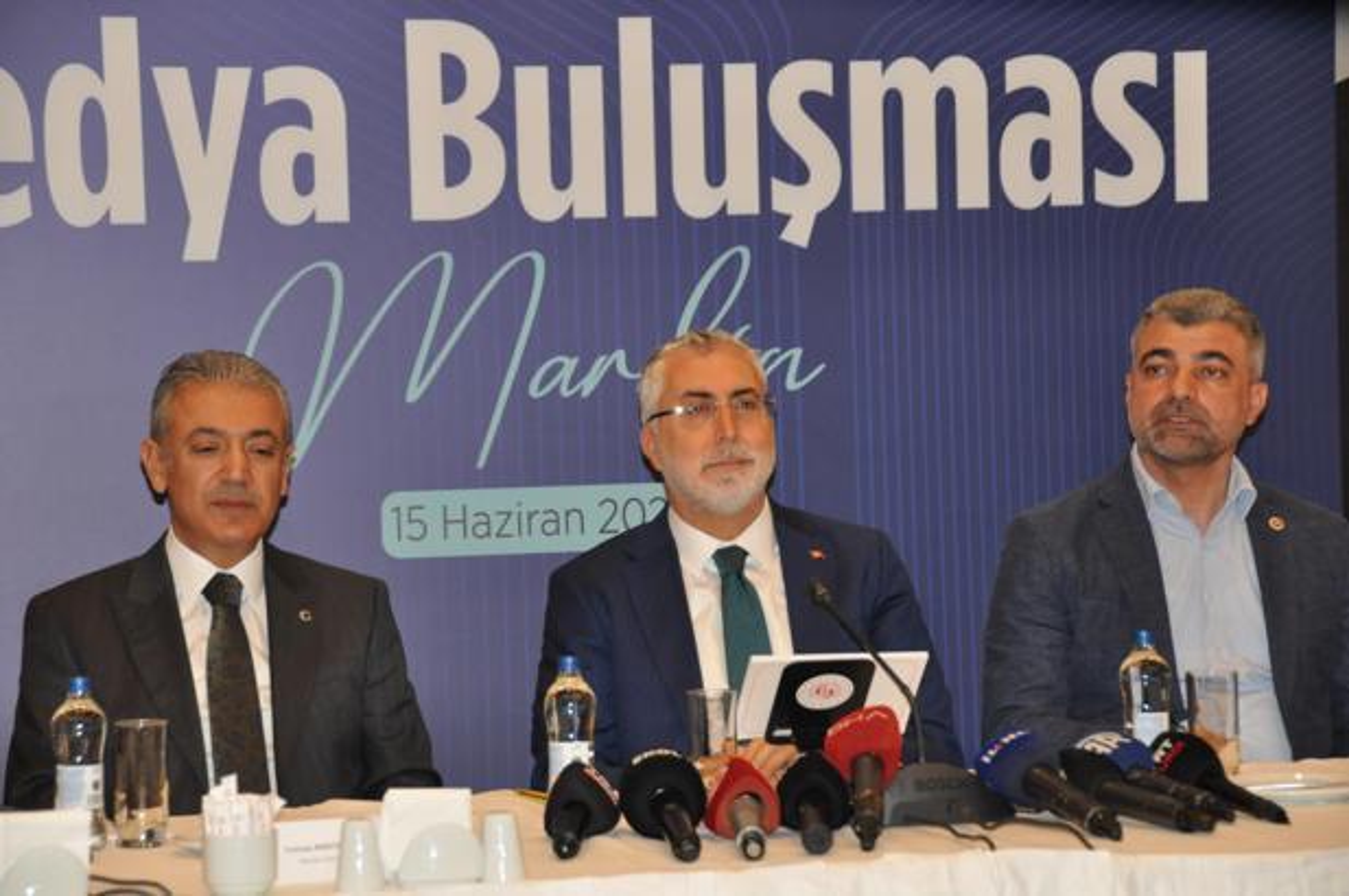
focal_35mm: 112
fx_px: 4211
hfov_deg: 18.2
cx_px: 674
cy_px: 448
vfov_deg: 12.2
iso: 800
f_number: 5
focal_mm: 75
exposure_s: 1/60
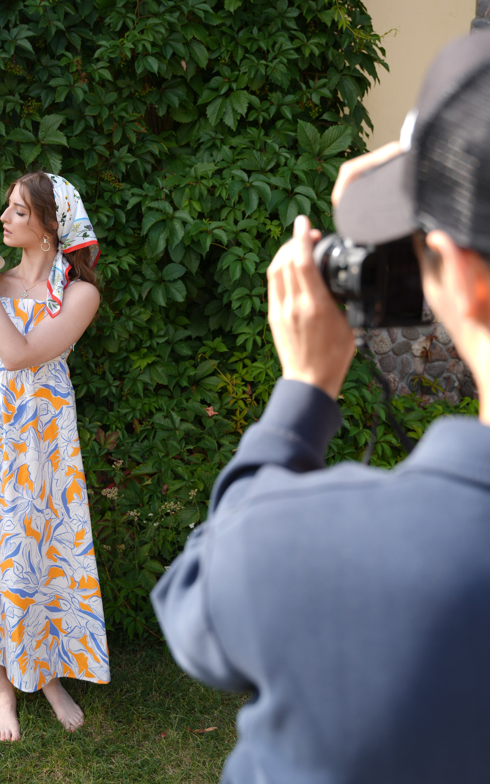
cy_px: 373
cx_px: 169
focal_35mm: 46
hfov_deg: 27.9
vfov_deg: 43.5
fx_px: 981
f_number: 3.5
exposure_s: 1/200
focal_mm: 34.7
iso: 80
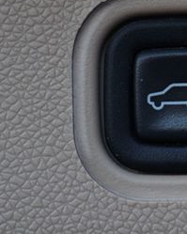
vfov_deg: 13.6
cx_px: 180
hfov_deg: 10.8
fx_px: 977
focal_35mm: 141
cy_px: 82
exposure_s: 1/60
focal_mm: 39
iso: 320
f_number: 5.6
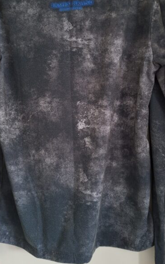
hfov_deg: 38.3
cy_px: 104
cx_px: 85
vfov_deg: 57.6
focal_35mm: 33
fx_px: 238
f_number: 1.8
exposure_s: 1/25
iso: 800
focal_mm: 5.54
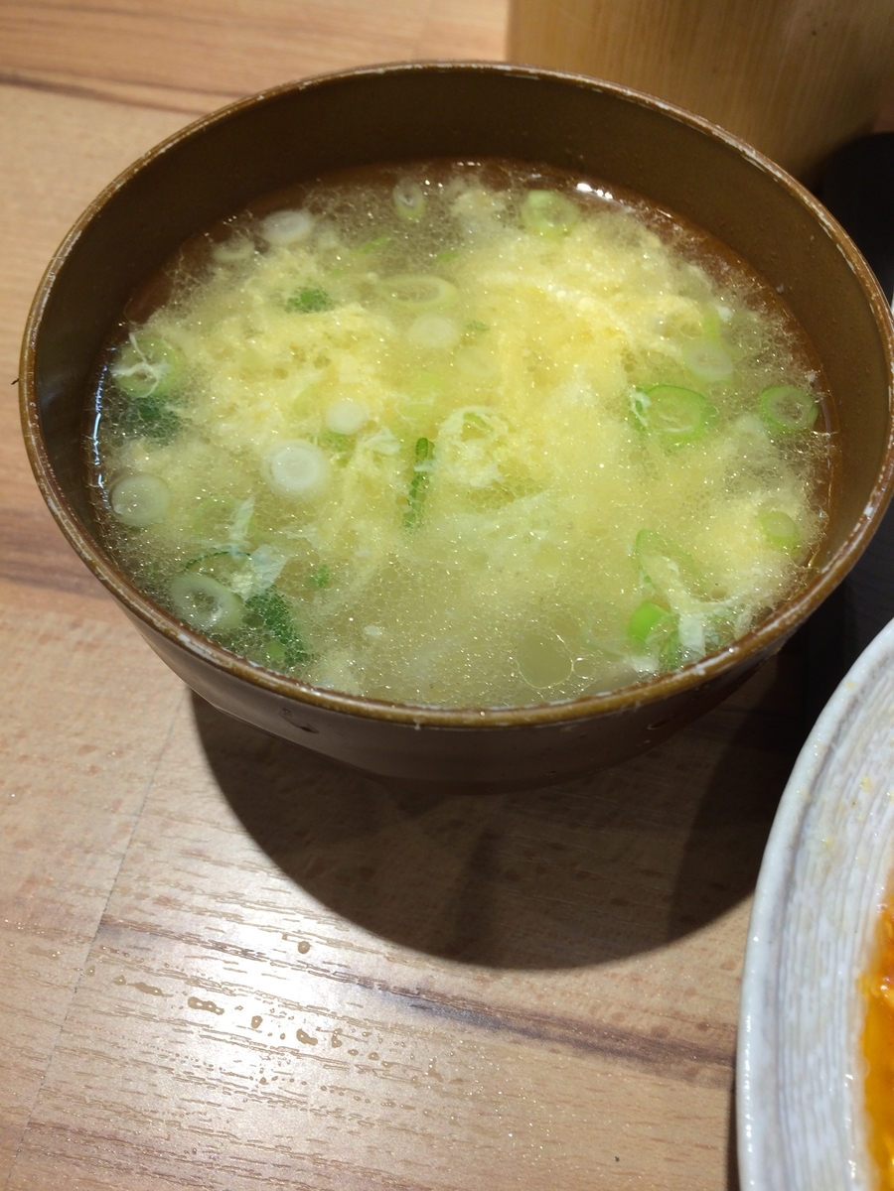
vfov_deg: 61.7
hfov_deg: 48.2
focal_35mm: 29
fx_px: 999
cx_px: 447
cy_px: 596
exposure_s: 1/60
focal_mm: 4.15
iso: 40
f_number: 2.2
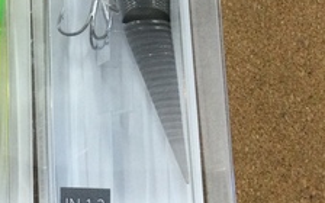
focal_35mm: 88
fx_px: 779
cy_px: 28
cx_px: -38
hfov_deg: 22.2
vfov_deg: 14.7
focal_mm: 3.3
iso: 32
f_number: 2.4
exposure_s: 1/30
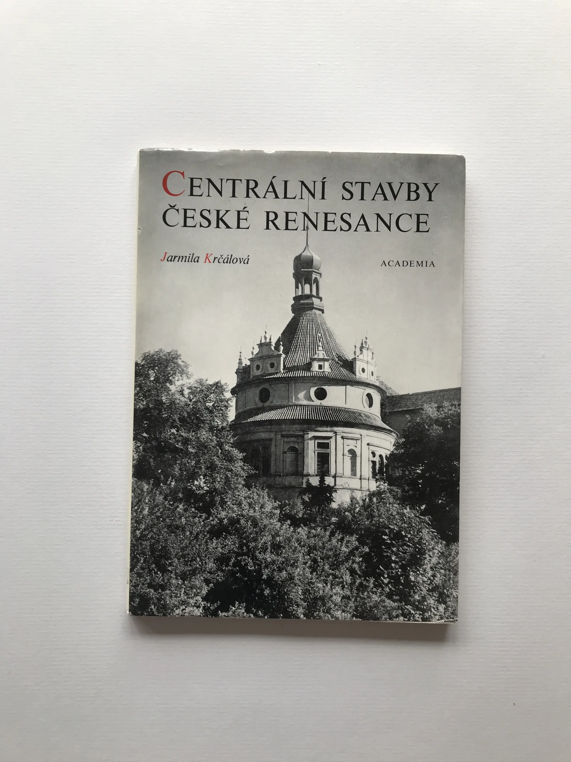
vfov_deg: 63.4
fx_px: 616
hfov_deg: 49.7
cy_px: 381
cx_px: 286
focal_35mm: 28
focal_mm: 3.99
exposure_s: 1/100
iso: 25
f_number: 1.8
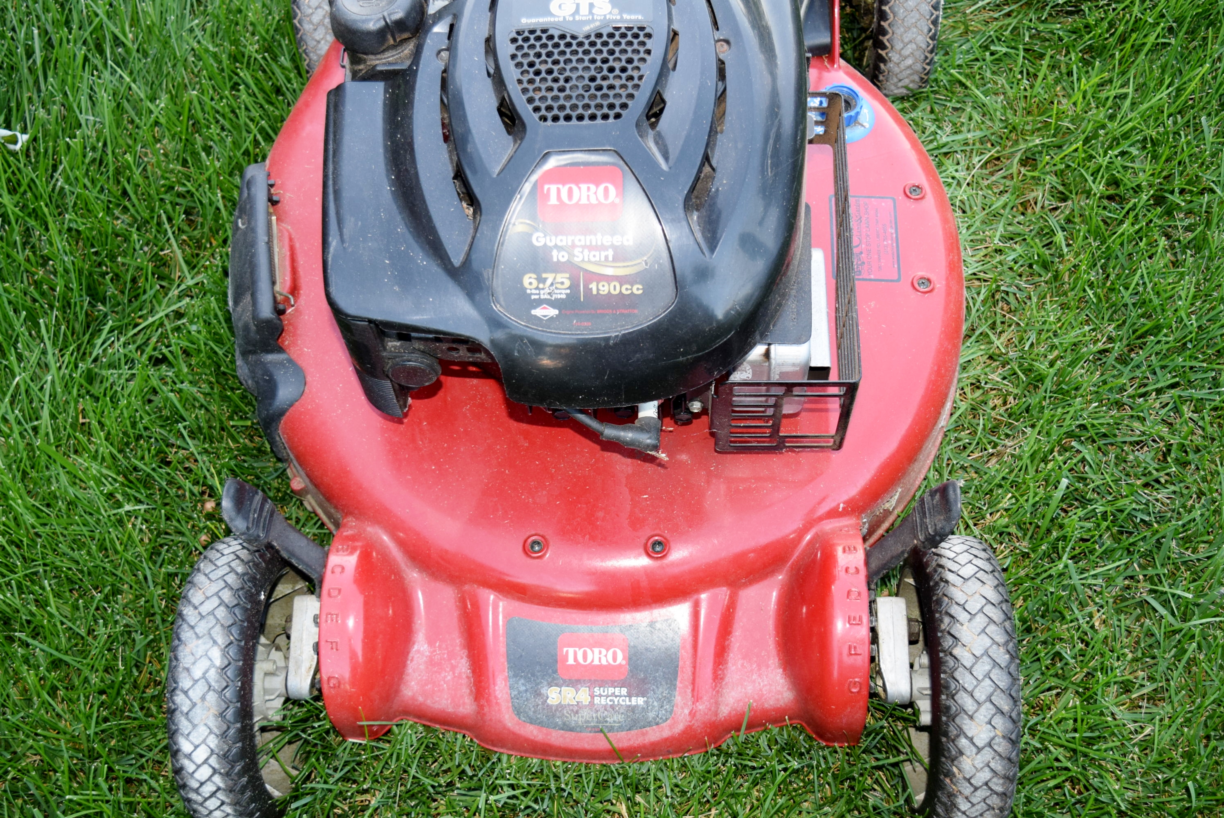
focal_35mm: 42
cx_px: 612
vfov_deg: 31.9
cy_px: 409
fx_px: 1429
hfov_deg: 46.4
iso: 800
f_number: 5
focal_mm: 28
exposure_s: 1/100
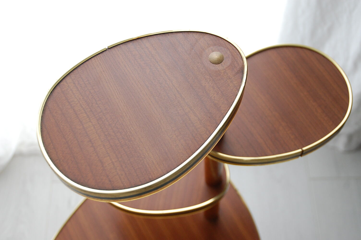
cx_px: 180
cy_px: 120
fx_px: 571
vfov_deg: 23.7
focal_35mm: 57
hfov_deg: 35.1
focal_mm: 38
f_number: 4.5
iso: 720
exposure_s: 1/30
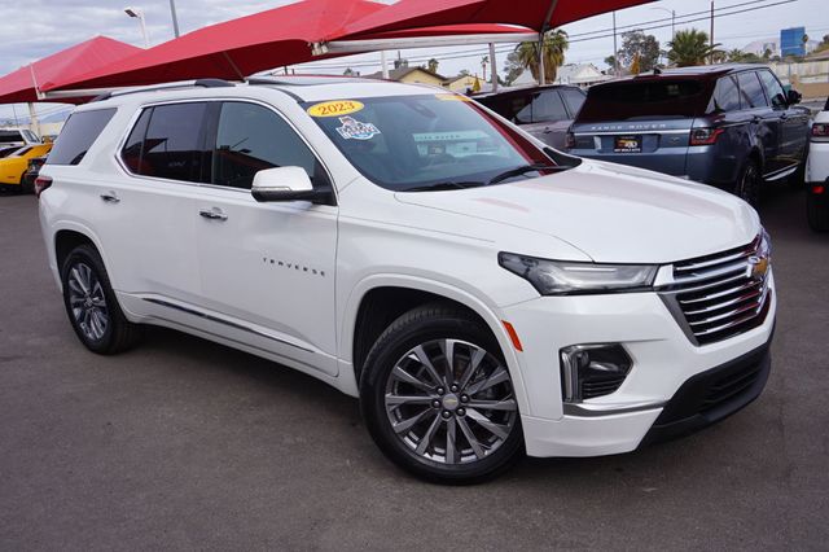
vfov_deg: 41.7
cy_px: 276
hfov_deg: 59.5
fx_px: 725
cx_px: 414
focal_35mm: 32
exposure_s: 1/80
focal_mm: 21
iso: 100
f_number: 13
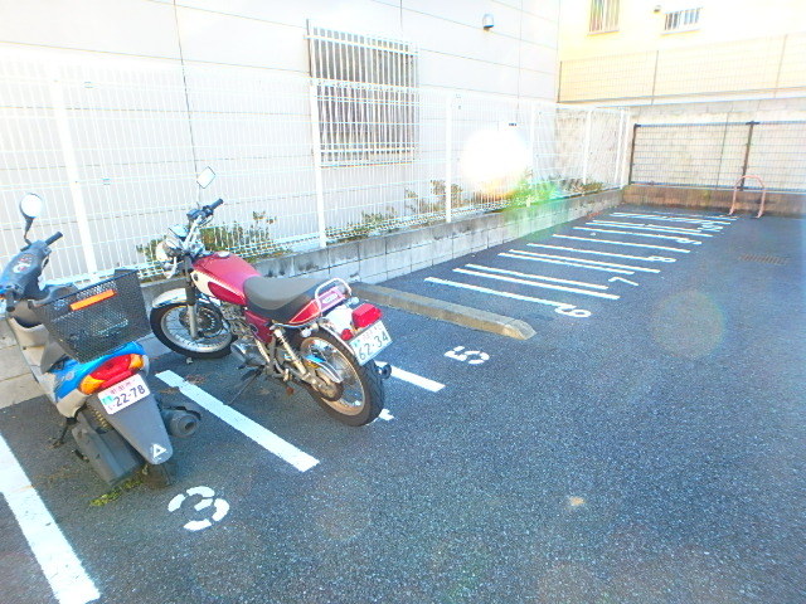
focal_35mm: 21
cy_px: 302
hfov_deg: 79.0
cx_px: 403
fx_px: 489
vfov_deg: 63.4
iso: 160
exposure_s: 1/60
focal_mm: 3.7
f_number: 3.5
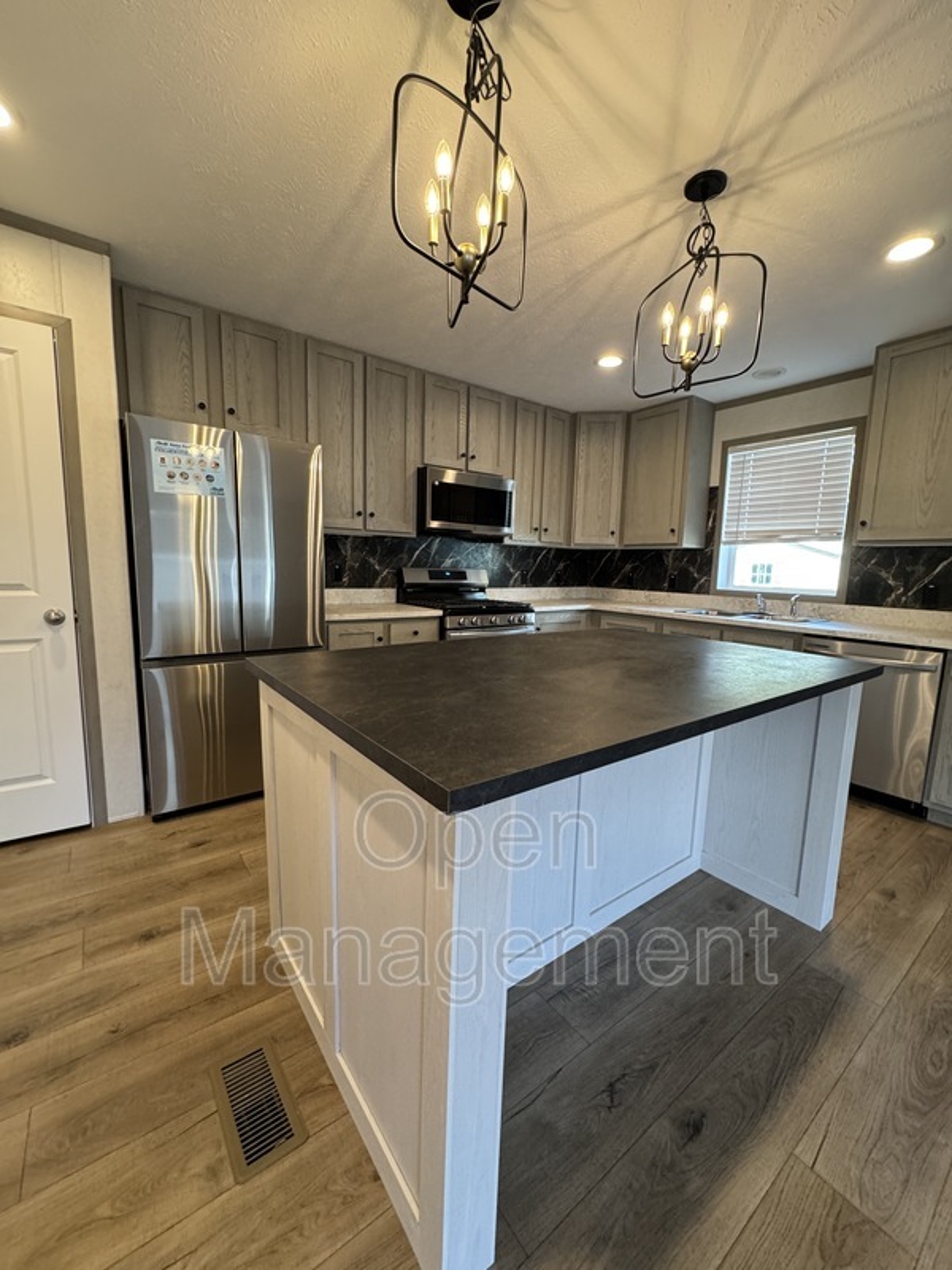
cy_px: 635
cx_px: 476
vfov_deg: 102.1
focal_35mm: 14
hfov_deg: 85.7
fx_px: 513
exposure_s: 1/120
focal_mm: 2.22
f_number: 2.2
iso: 320
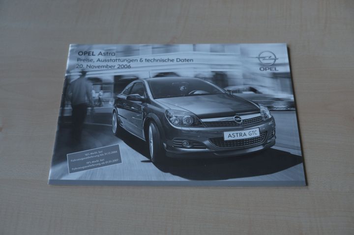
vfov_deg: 35.0
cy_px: 118
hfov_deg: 50.7
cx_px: 177
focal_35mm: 38
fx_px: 373
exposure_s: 1/40
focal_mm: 25.4
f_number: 3.6
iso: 800
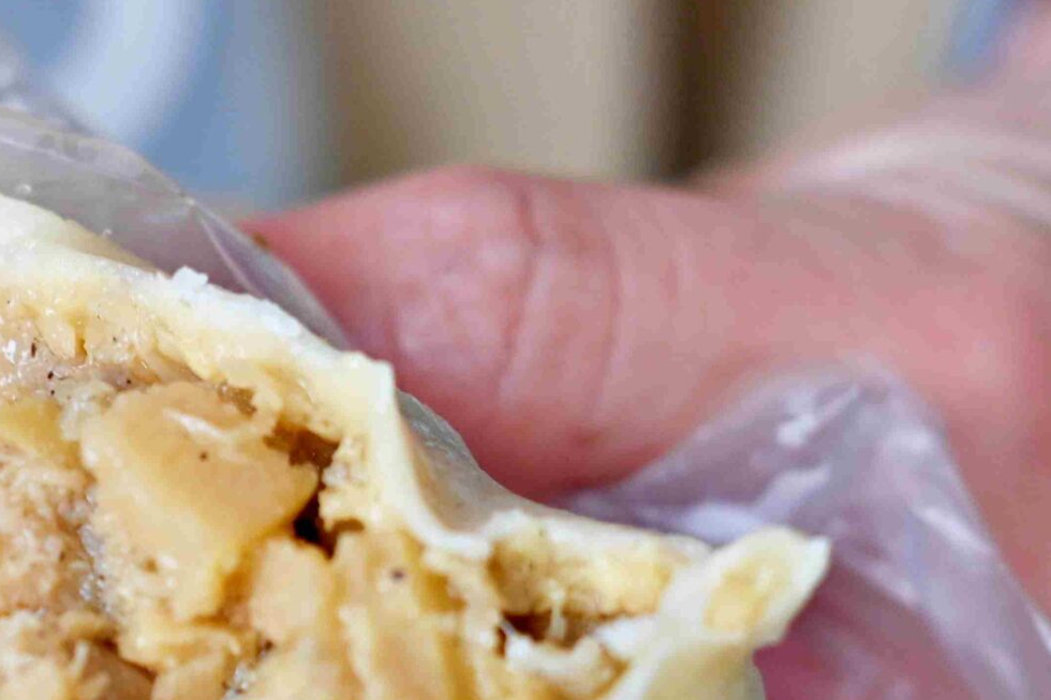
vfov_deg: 7.0
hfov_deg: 10.3
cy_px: 546
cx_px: -216
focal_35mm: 196
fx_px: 5721
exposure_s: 1/160
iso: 200
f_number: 3.2
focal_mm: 50
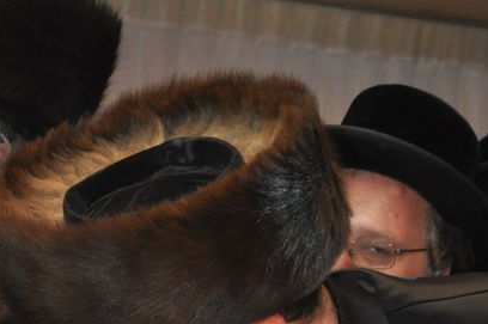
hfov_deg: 8.3
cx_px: 11
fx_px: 3344
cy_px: 307
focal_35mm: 247
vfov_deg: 5.5
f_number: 5.6
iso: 1000
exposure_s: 1/80
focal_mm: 48
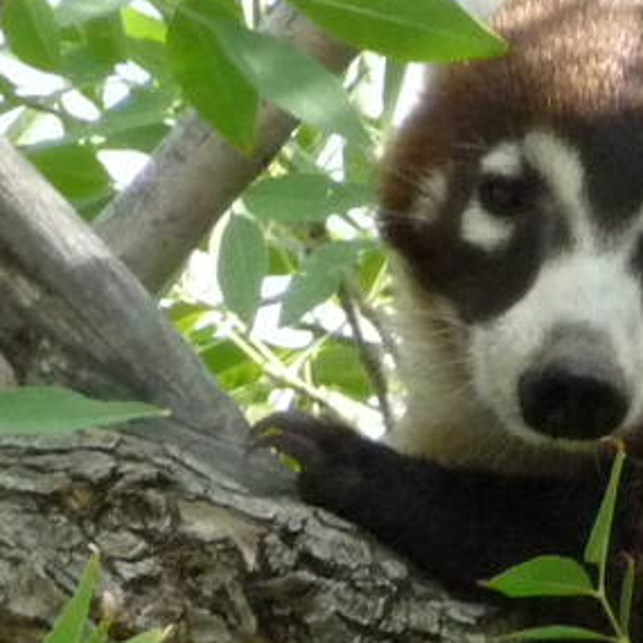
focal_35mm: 1388
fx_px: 29169
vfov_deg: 1.3
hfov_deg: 1.3
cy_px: 941
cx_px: 993
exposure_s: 1/400
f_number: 4.9
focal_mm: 47
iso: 400
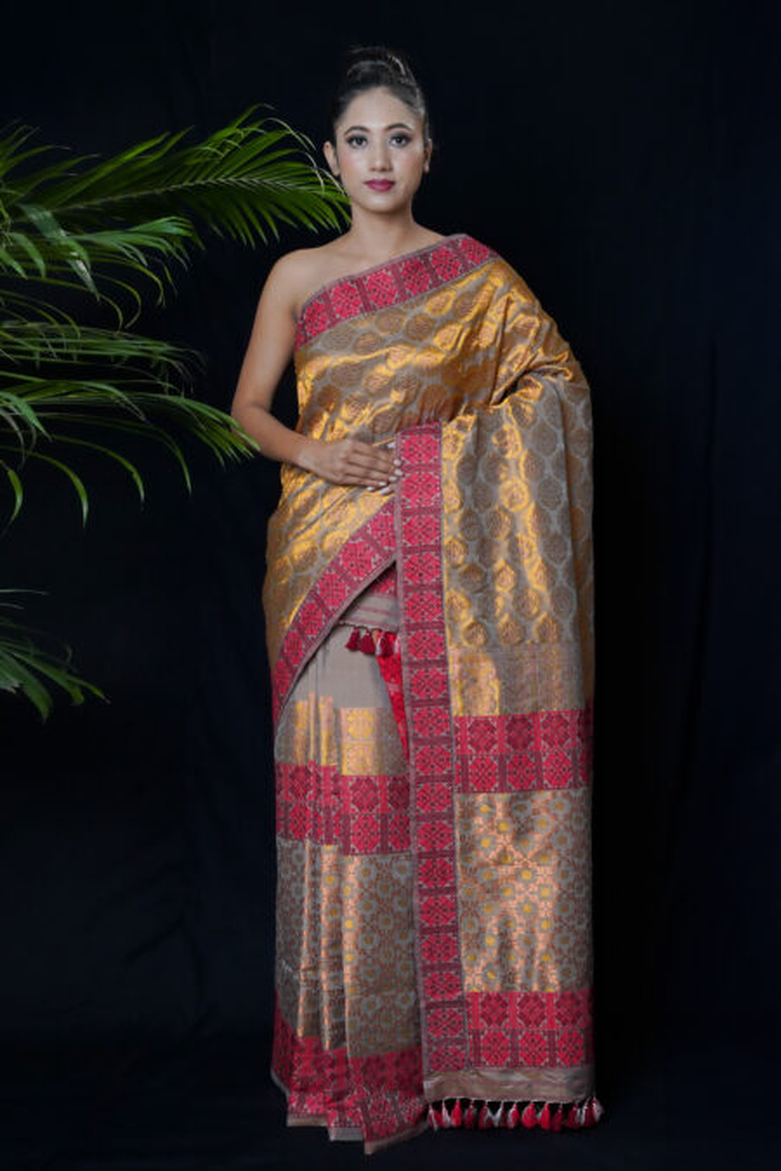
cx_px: 390
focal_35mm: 43
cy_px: 586
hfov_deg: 31.3
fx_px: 1393
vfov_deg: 45.6
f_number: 6.3
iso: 250
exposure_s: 1/160
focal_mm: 42.8
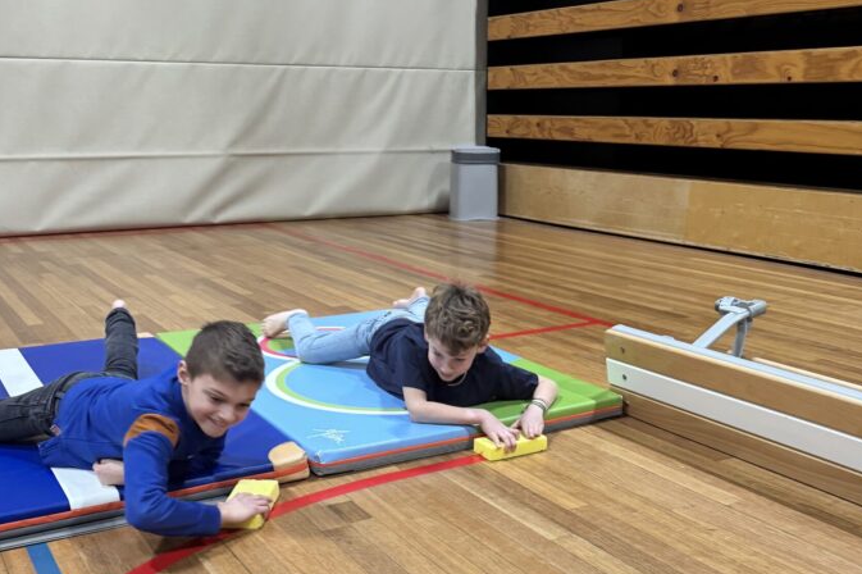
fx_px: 909
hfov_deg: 50.7
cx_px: 469
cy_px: 502
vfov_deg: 33.4
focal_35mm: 38
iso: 250
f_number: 1.78
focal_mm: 6.76
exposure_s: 1/50
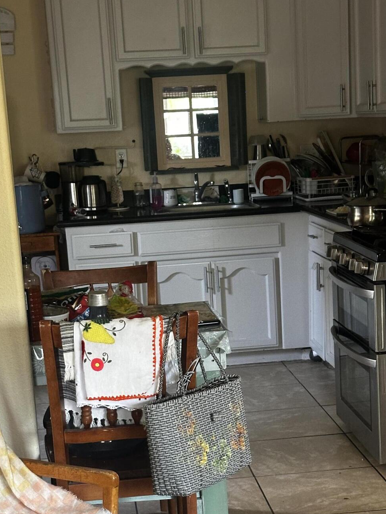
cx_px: 212
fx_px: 1100
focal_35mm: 74
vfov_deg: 26.2
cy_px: 336
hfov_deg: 19.9
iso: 320
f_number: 1.78
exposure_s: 1/40
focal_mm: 6.86
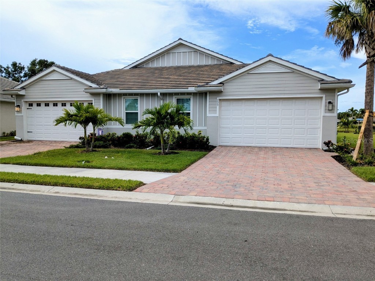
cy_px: 140
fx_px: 292
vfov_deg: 51.4
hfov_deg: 65.3
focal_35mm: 27
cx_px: 188
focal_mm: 4.38
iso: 64
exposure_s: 1/3891
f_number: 1.73
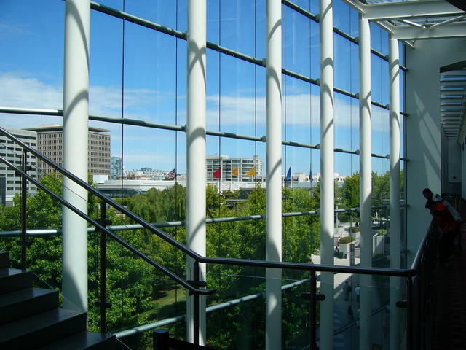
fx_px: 471
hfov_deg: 52.6
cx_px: 233
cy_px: 175
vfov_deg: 40.7
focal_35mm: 35
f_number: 8
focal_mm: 5.8
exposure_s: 1/160
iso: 50
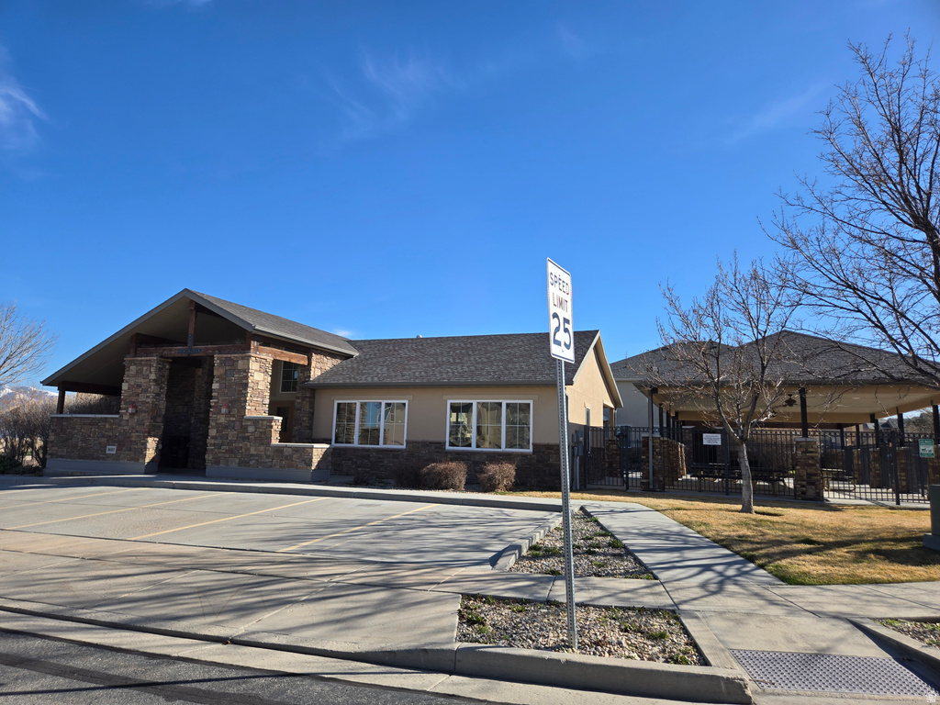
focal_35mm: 23
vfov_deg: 58.9
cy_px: 352
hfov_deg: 73.9
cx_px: 470
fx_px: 625
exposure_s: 1/1650
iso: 25
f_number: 1.8
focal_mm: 5.4
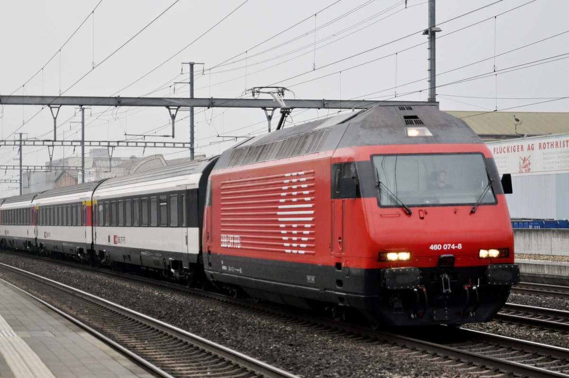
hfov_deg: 19.5
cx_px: 284
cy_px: 189
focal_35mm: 105
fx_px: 1658
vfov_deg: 13.0
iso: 800
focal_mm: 70
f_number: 2.8
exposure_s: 1/1000
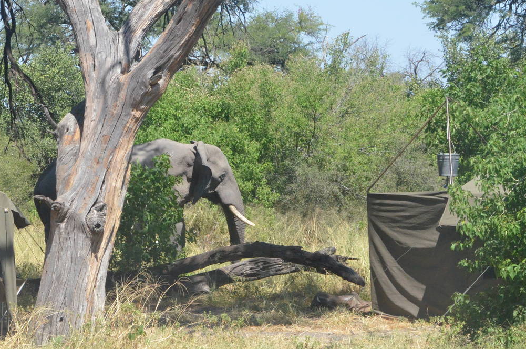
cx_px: 135
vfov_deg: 6.7
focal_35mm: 204
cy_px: 134
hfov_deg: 10.1
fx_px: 2972
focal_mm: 85
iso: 2500
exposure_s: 1/1000
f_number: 16
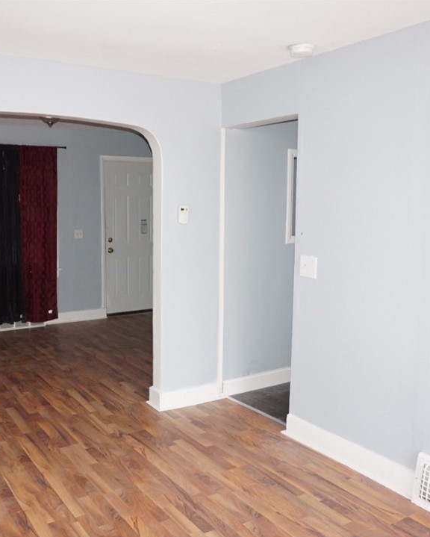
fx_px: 540
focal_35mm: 34
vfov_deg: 52.8
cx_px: 144
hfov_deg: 42.8
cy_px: 269
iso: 1000
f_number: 3.5
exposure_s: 1/160
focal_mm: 16
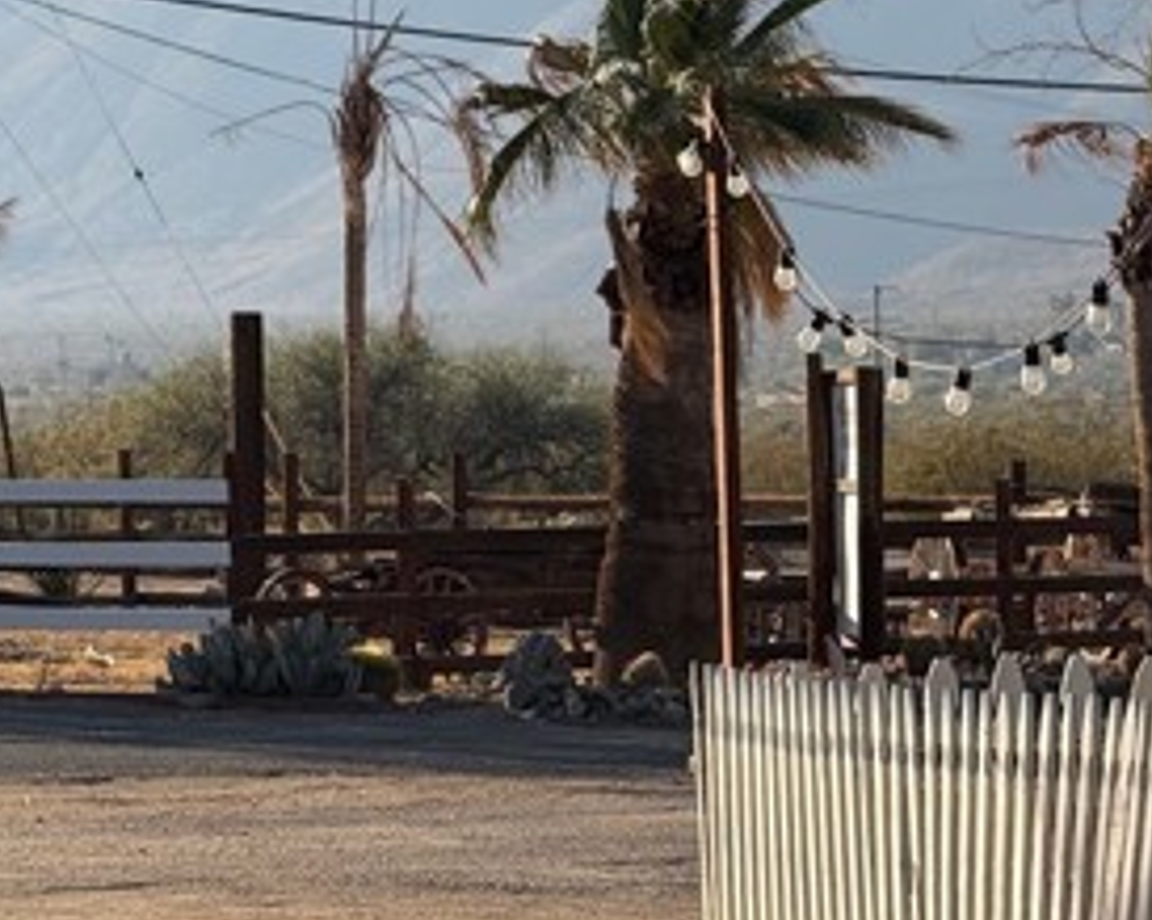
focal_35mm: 274
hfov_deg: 7.0
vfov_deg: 5.6
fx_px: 9339
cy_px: 492
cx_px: 235
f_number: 2.8
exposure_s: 1/1689
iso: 50
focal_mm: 15.66
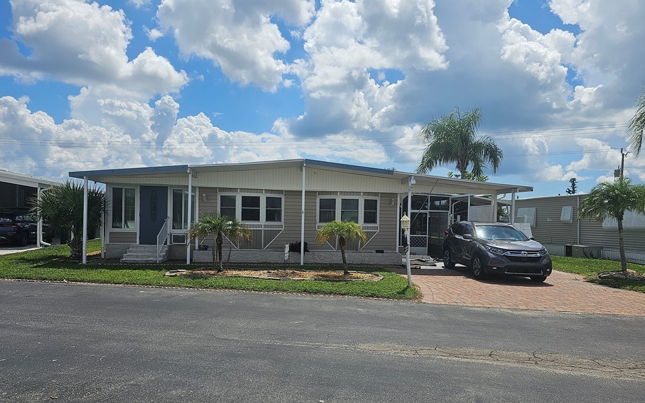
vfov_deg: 49.1
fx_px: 439
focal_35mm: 25
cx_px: 325
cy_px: 231
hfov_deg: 72.6
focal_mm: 6.3
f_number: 1.7
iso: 10
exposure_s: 1/1761
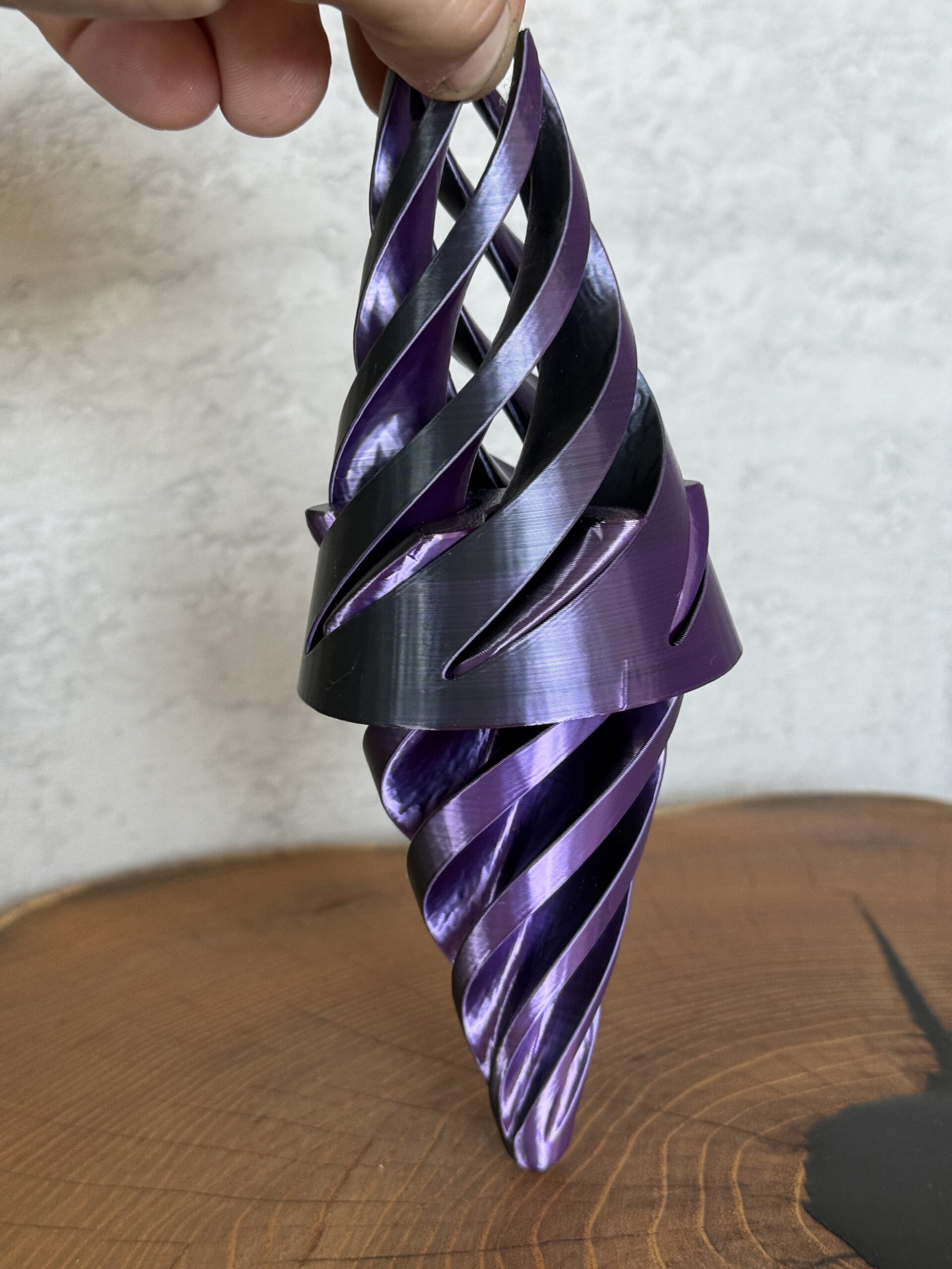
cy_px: 634
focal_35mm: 48
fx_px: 1760
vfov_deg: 39.7
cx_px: 476
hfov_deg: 30.3
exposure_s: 1/60
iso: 125
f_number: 1.78
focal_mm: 6.76
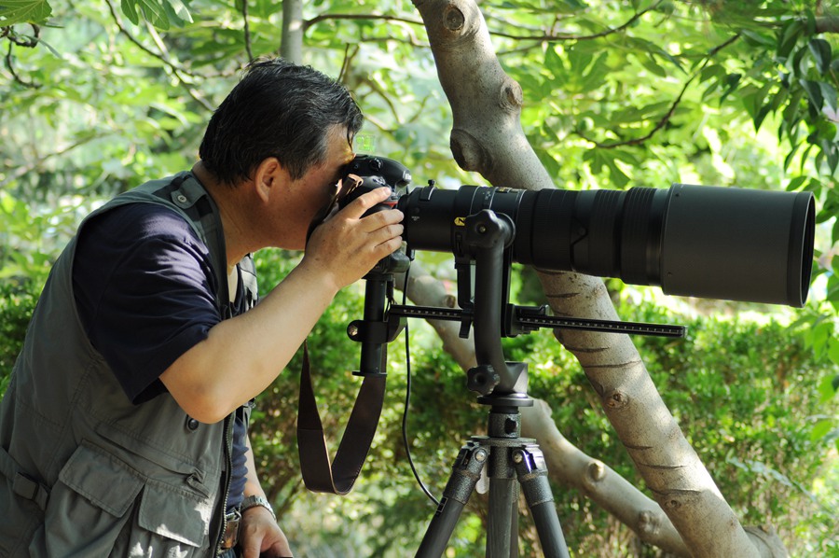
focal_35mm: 105
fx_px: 2444
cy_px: 279
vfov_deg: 13.0
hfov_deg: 19.5
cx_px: 420
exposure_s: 1/100
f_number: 5
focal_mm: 70
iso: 280
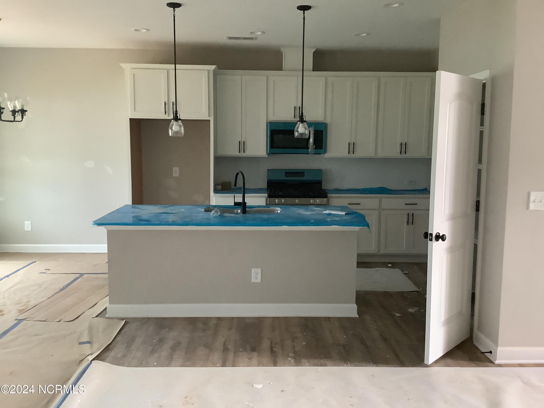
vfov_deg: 45.4
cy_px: 204
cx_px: 272
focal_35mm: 31
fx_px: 487
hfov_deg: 58.4
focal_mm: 3.3
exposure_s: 1/40
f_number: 2.4
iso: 320
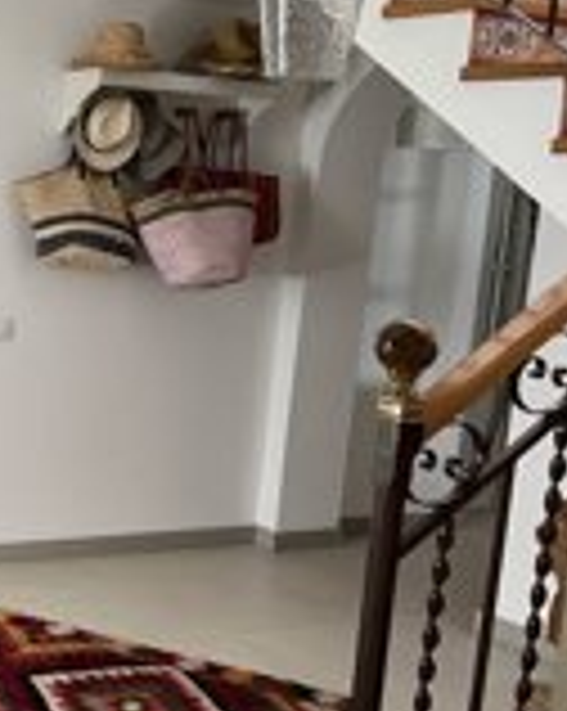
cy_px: 338
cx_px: -234
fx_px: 1219
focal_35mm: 58
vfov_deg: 32.5
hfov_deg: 22.4
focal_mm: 5.7
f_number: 1.5
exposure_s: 1/69
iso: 125
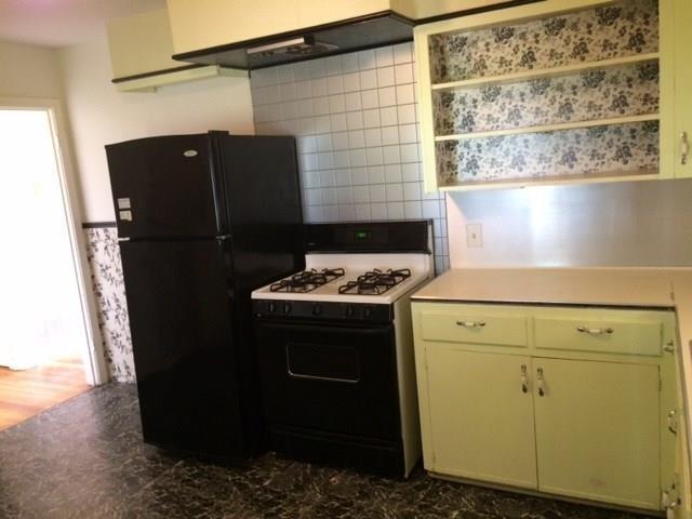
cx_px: 346
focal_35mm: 29
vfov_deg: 48.2
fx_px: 580
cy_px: 260
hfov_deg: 61.7
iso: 200
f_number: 2.2
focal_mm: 4.15
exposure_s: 1/30
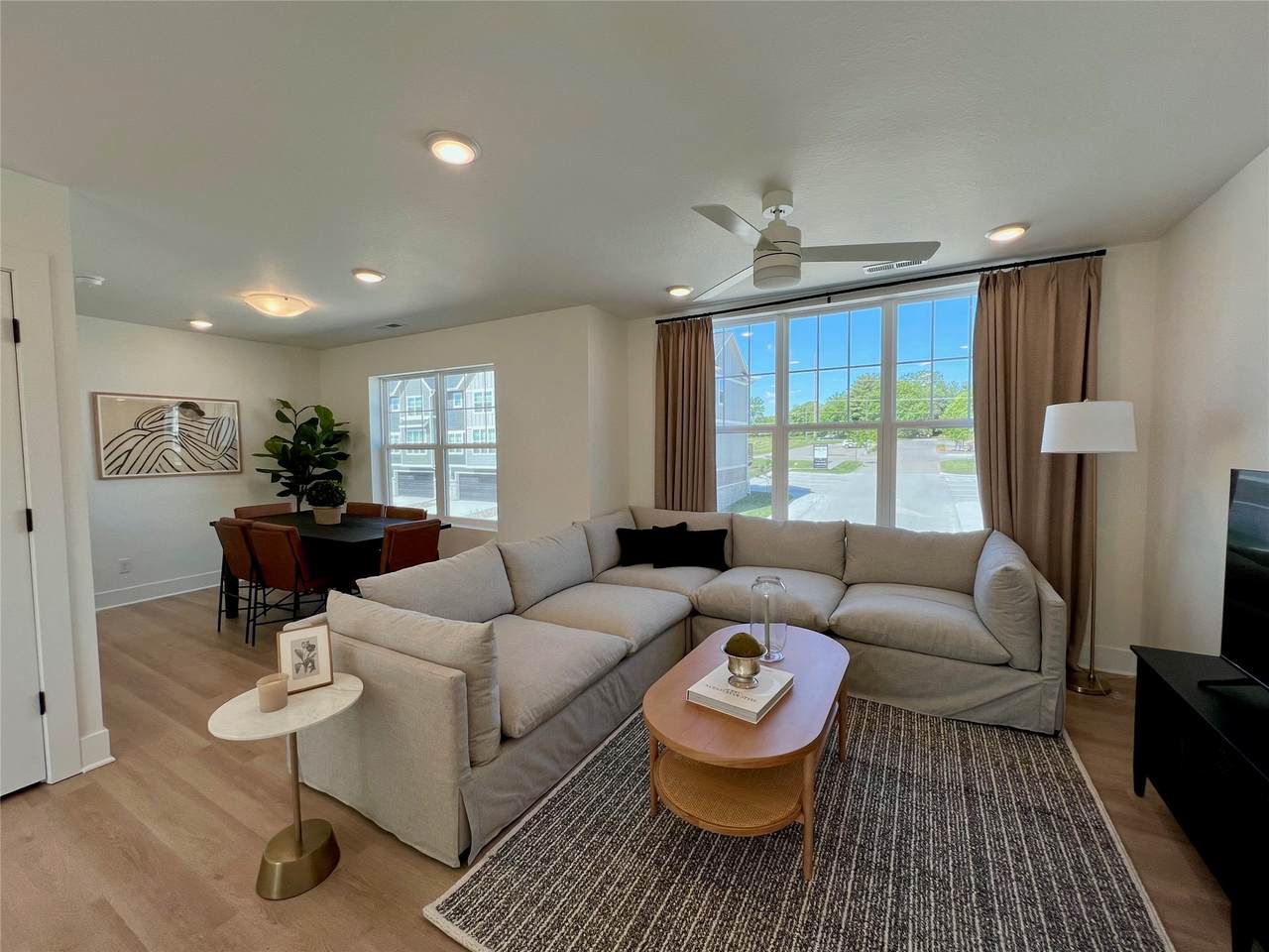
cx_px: 634
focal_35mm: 13
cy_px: 476
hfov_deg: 106.2
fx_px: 477
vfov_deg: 89.9
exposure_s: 1/242
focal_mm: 1.57
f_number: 1.8
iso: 32
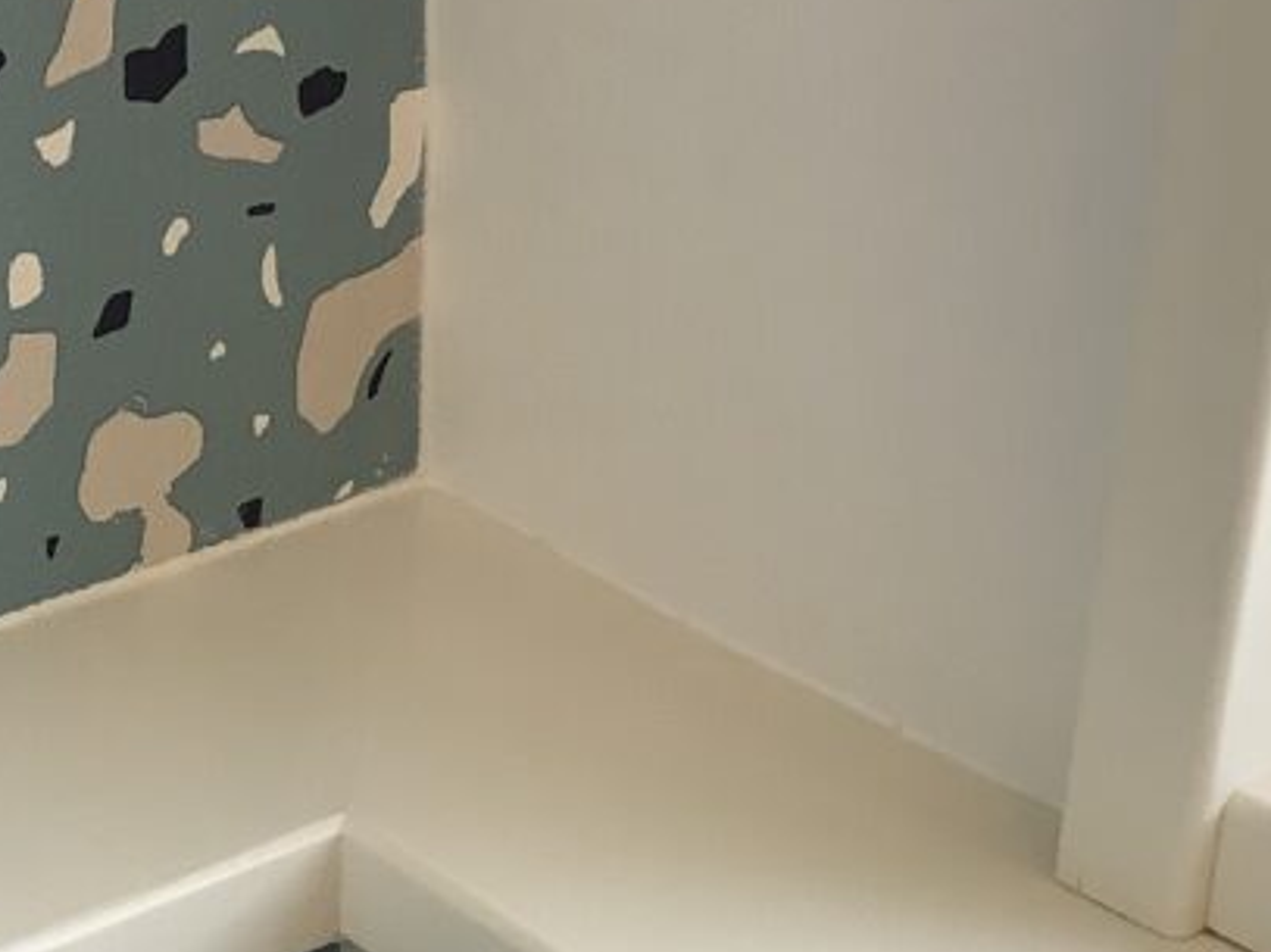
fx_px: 2863
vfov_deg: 18.7
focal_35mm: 78
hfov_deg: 24.7
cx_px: 278
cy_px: 752
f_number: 2.4
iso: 80
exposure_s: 1/60
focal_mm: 3.3
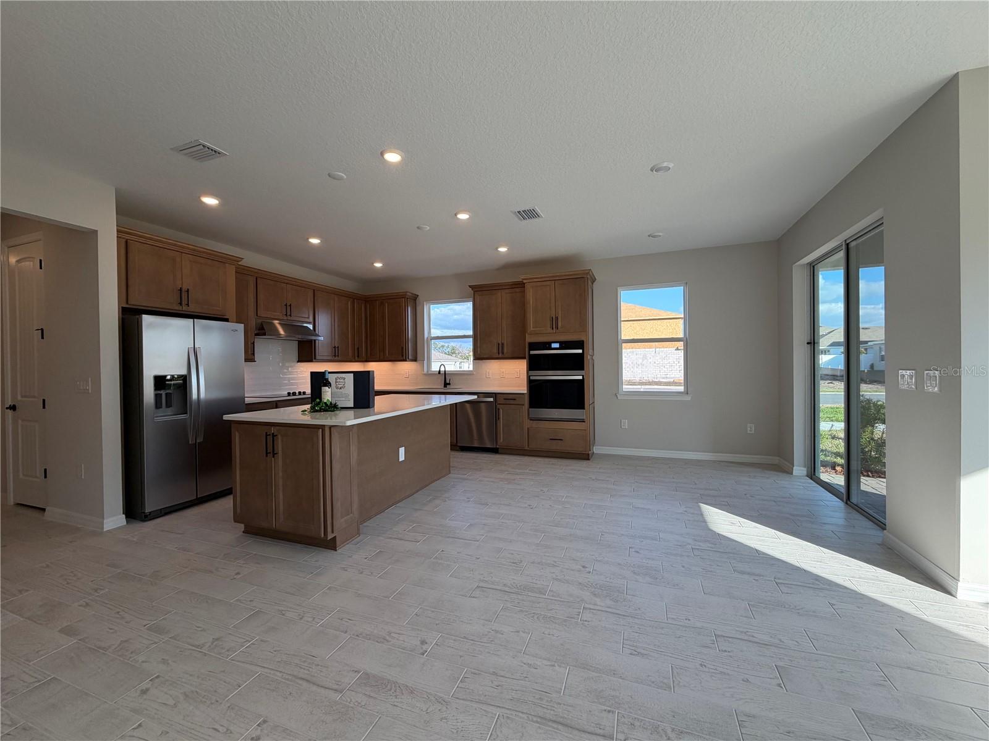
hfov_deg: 102.1
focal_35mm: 14
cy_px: 370
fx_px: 400
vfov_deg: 85.7
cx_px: 494
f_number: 2.2
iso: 50
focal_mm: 2.22
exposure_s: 1/121
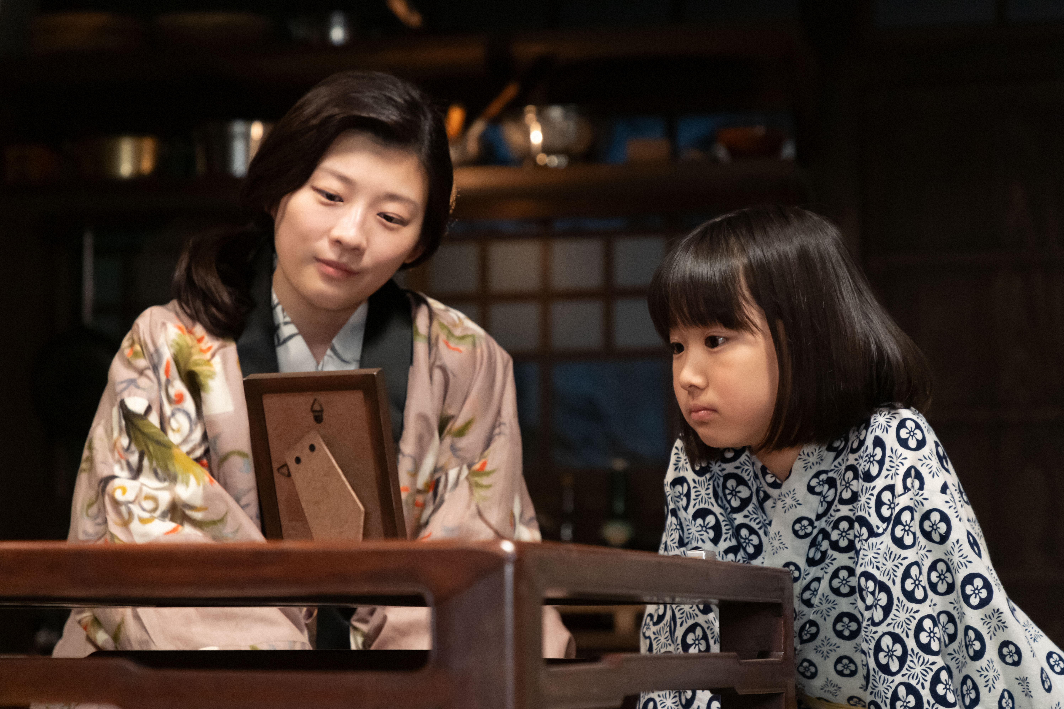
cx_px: 532
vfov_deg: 13.0
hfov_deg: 19.5
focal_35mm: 105
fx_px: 3103
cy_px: 354
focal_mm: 105
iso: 6400
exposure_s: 1/100
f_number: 5
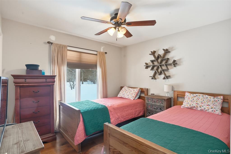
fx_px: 109
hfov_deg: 93.3
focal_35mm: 17
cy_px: 77
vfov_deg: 70.4
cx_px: 116
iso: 3200
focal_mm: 17
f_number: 8
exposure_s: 1/5000
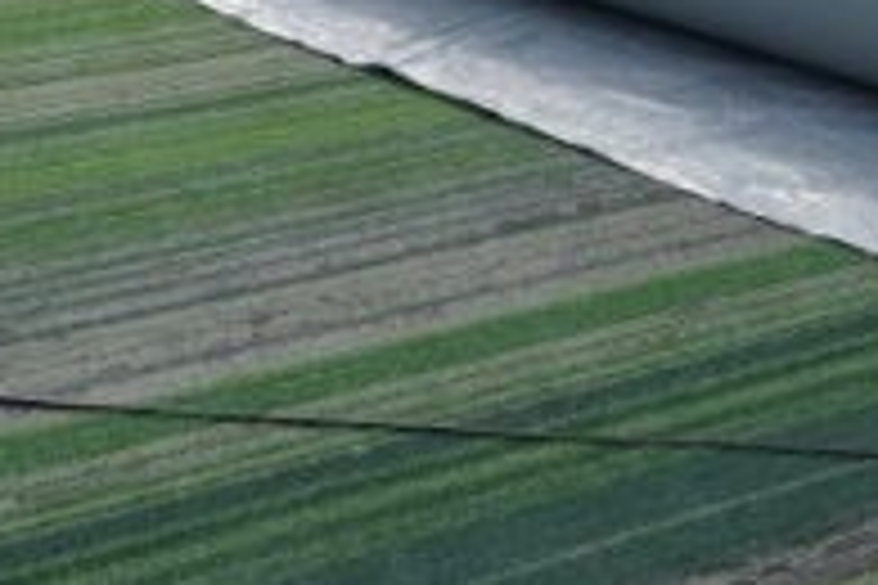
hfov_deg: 15.5
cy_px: -821
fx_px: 3073
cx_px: 1153
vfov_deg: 9.6
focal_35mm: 126
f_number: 8
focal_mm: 16
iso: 100
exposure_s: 1/200
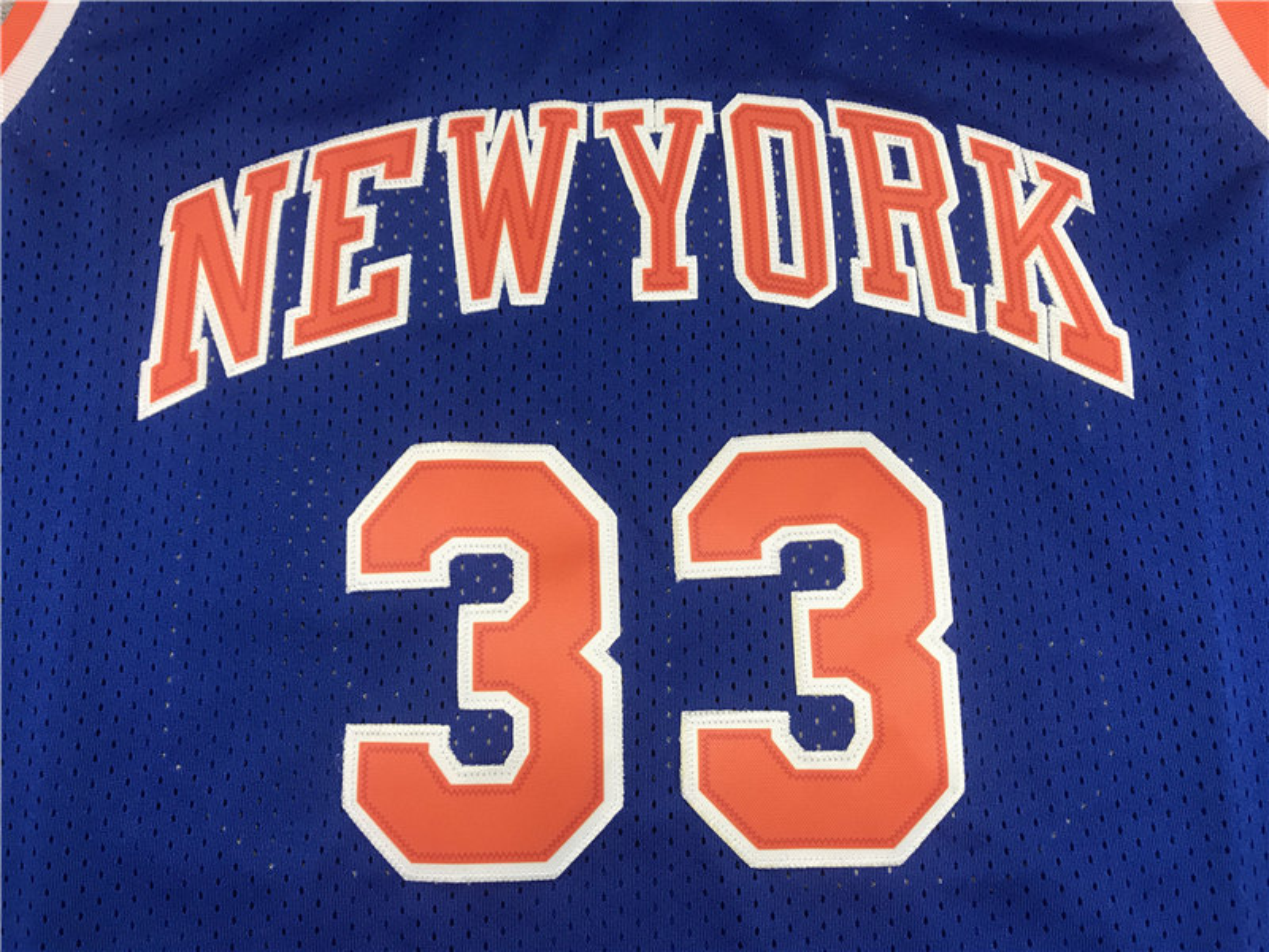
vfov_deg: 49.7
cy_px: 476
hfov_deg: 63.4
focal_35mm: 28
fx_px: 1026
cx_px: 634
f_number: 1.8
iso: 25
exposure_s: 1/33
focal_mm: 3.99
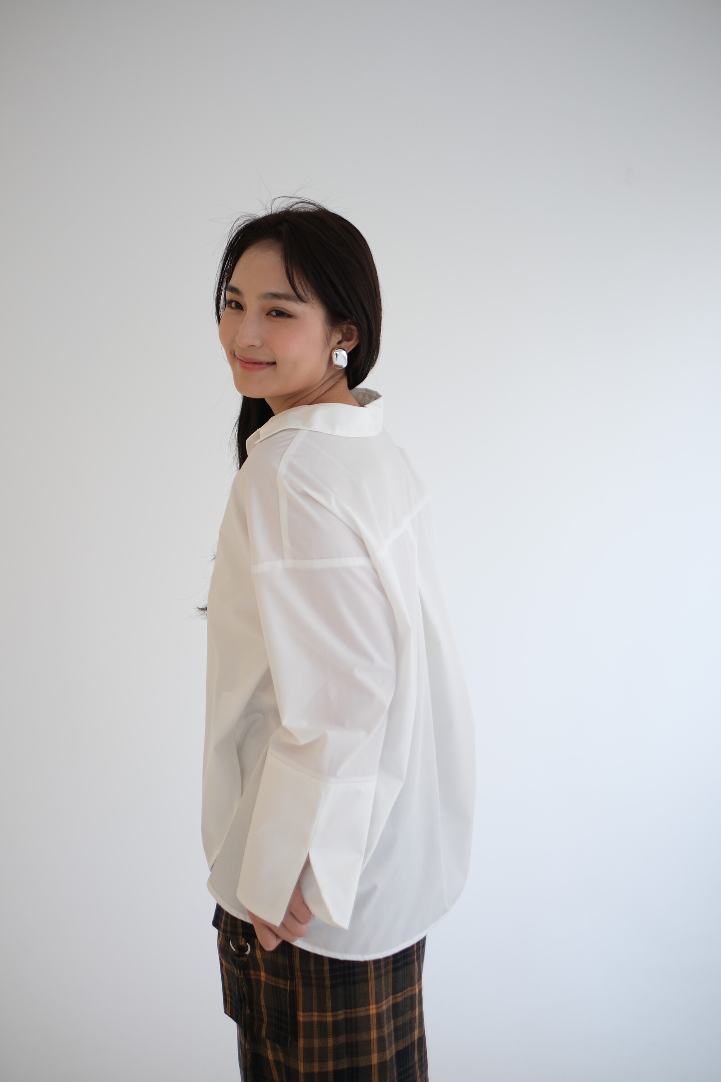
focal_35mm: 35
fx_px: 1051
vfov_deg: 54.4
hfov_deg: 37.9
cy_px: 541
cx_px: 360
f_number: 1.4
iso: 125
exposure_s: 1/125
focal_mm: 23
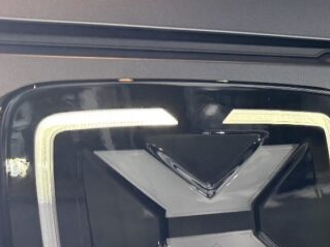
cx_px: 438
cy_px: 195
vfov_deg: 19.0
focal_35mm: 77
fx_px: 734
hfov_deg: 22.5
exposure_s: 1/348
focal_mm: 6.76
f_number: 1.78
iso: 100
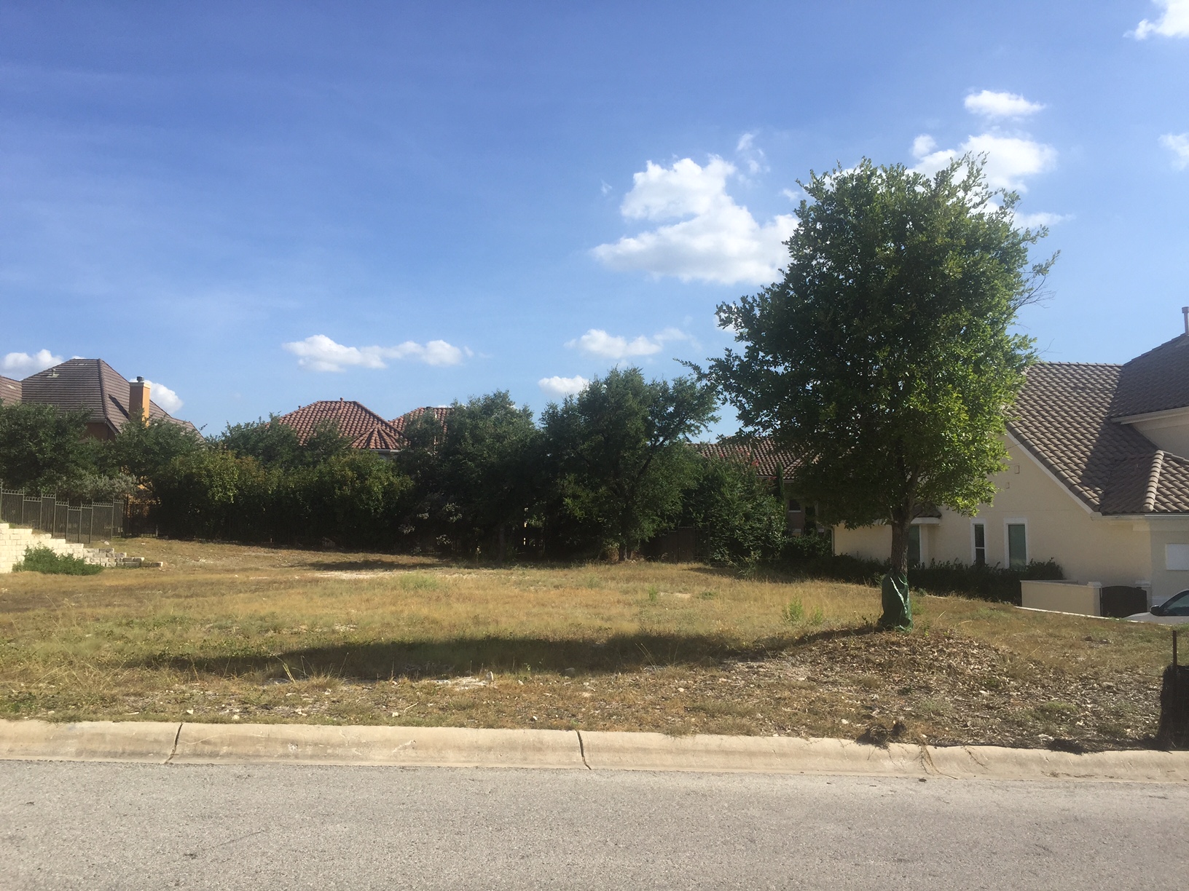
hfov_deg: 61.7
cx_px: 594
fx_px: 996
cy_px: 446
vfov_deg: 48.2
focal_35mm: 29
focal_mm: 4.15
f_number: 2.2
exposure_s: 1/1883
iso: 32
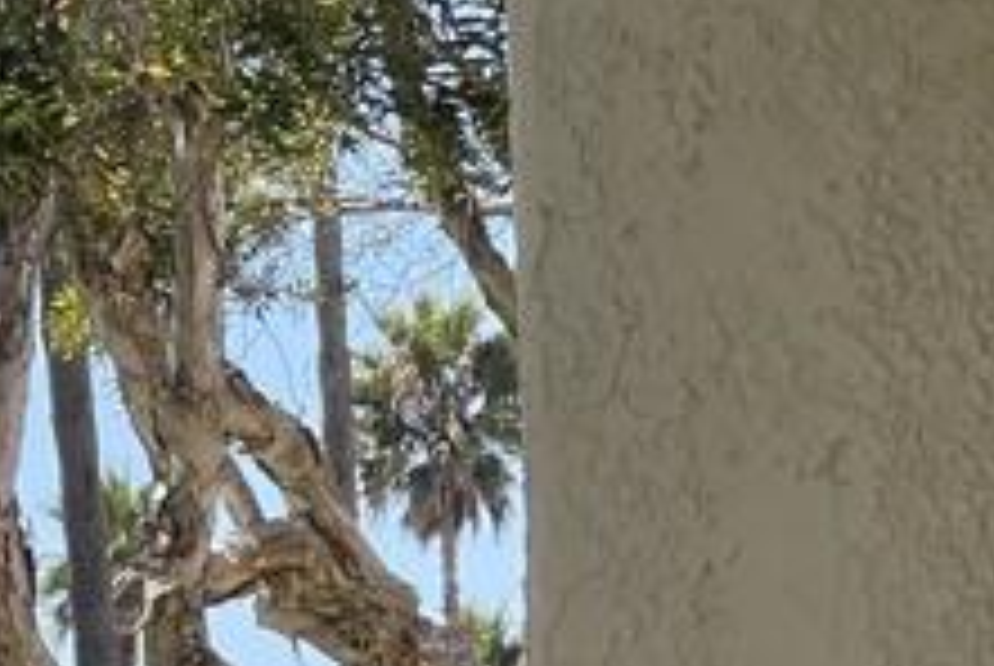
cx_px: -909
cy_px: 126
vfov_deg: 4.5
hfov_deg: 6.5
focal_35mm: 308
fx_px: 8515
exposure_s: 1/681
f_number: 2.2
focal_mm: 7.5
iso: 20
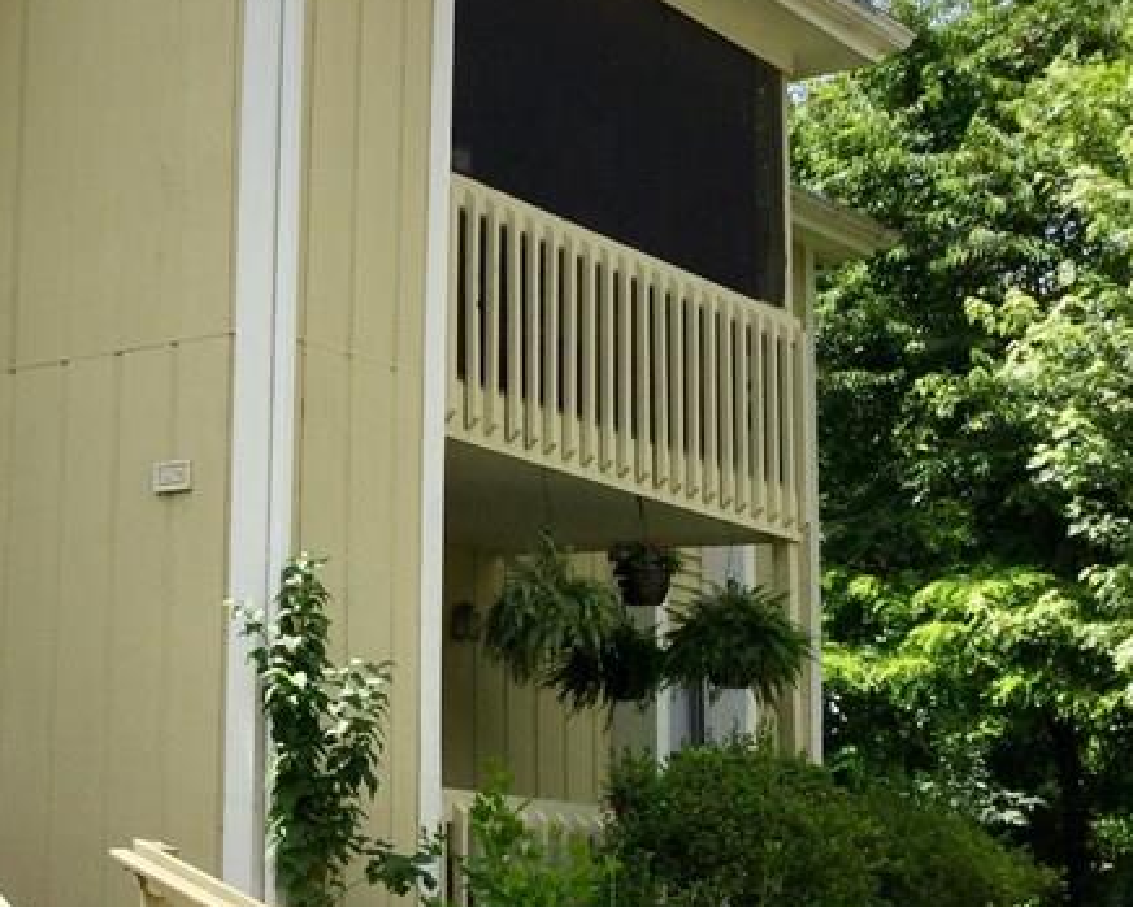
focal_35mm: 71
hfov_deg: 25.5
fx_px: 2381
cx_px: 16
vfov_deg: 21.6
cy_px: 439
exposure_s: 1/849
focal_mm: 3.3
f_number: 2.4
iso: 25
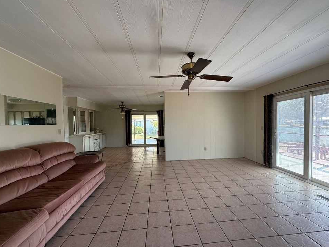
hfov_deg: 98.1
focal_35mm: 15
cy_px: 128
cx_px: 172
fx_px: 143
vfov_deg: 81.7
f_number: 2.2
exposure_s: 1/99
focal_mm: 2.22
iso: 160
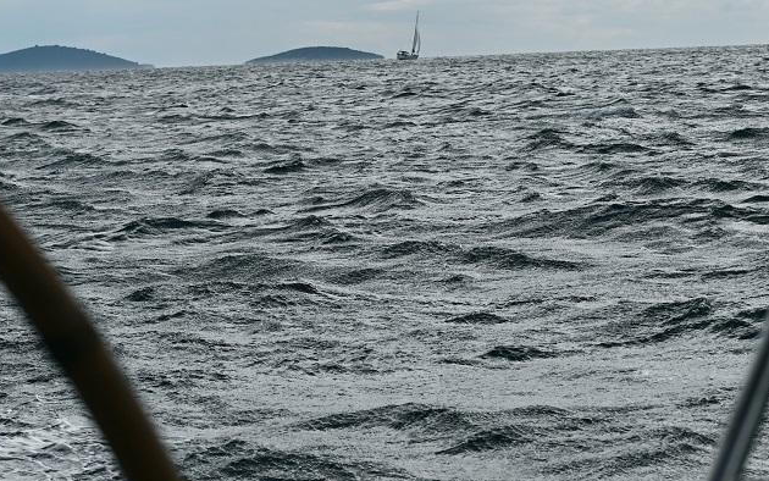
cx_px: 433
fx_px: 3563
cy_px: -14
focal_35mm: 170
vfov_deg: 7.7
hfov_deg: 12.3
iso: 100
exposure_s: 1/1000
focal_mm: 70
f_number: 8
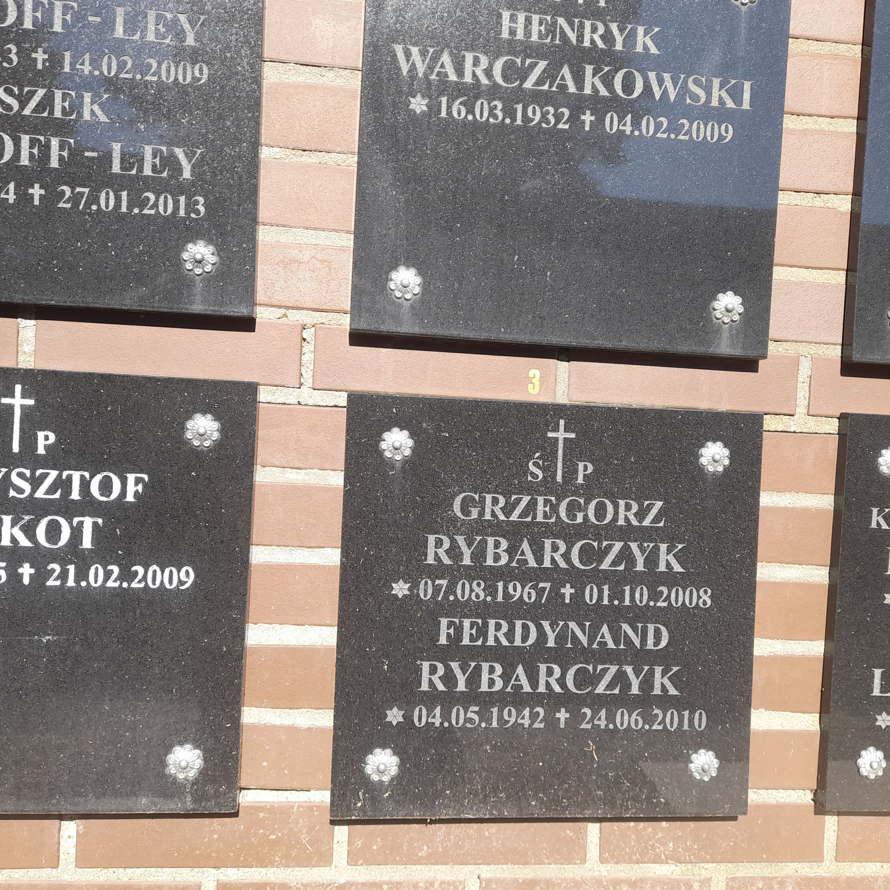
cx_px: 469
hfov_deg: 54.0
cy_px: 443
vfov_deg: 54.0
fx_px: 873
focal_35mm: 30
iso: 20
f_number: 2
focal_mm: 4.6
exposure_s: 1/276
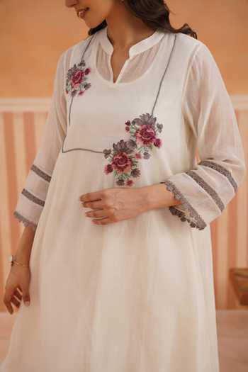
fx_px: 723
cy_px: 186
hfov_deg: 19.5
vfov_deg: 28.8
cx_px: 124
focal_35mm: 70
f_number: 4
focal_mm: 70
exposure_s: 1/125
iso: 320
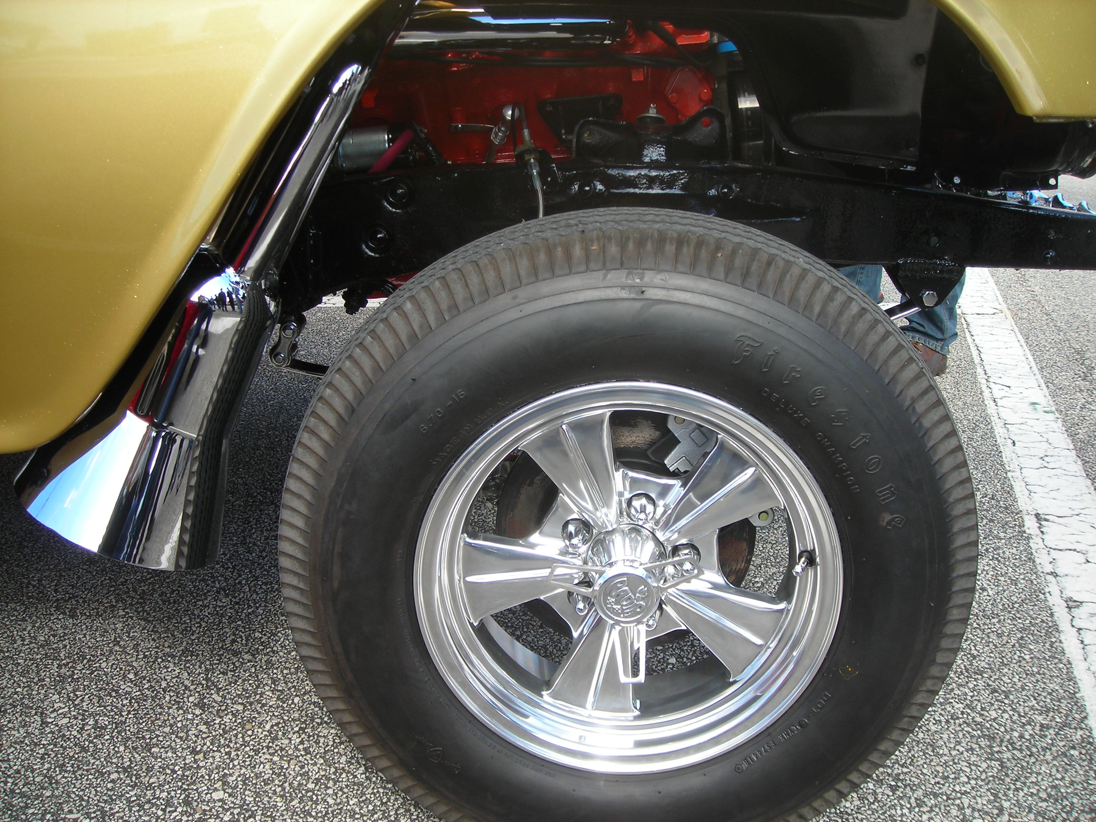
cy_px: 411
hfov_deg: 49.0
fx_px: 1203
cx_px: 548
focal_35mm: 38
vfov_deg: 37.7
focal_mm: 6.3
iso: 50
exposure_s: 1/175
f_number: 3.2
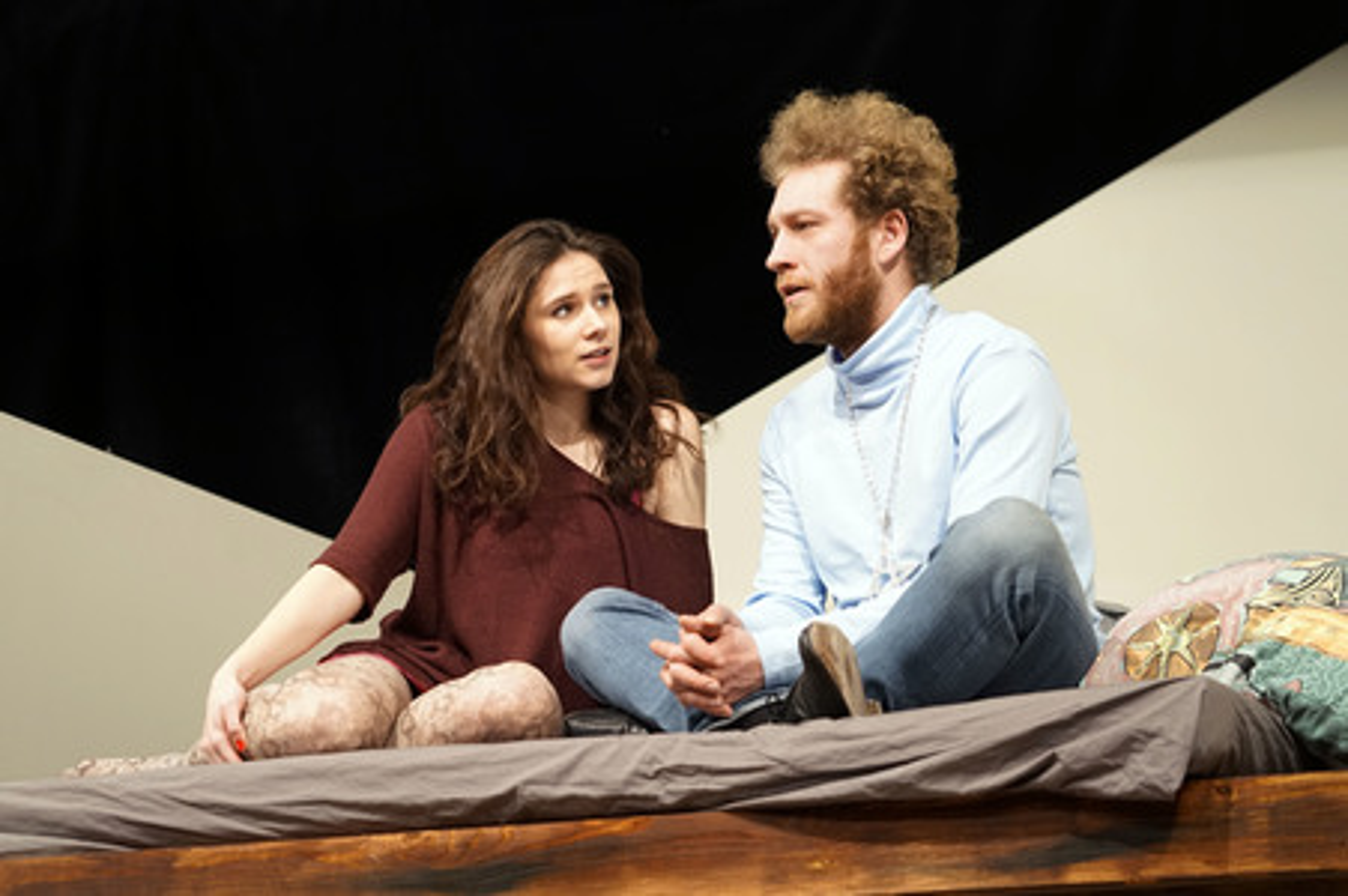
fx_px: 3180
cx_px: 674
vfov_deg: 16.0
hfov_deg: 23.9
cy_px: 448
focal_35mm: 85
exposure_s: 1/125
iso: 1600
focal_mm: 85
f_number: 2.8
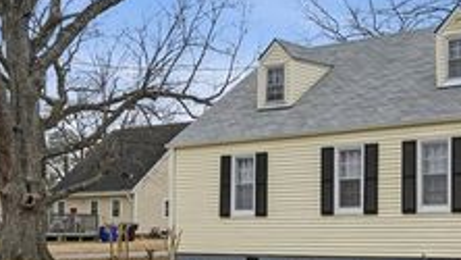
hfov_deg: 32.2
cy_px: 238
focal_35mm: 60
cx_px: 455
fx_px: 736
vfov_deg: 19.6
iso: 100
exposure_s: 1/60
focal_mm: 17
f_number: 8
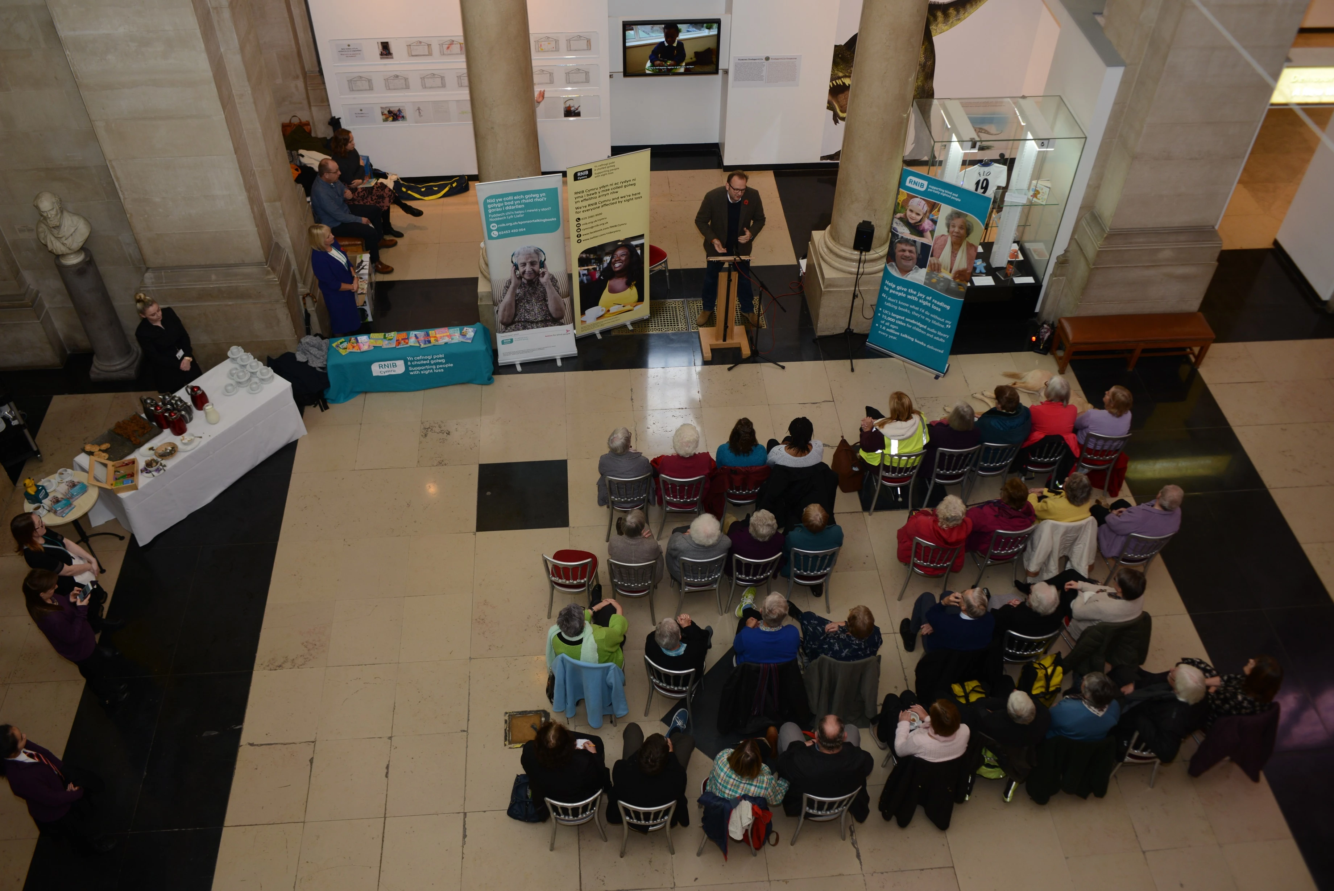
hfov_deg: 58.7
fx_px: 1186
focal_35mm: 32
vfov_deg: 41.1
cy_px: 446
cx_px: 667
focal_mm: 32
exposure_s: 1/60
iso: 400
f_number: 5.6
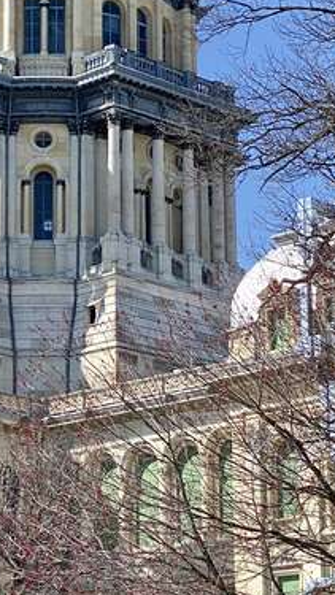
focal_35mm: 121
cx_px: 19
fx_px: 1910
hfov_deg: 10.0
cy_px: 235
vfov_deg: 17.7
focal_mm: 6
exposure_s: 1/1546
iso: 20
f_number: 2
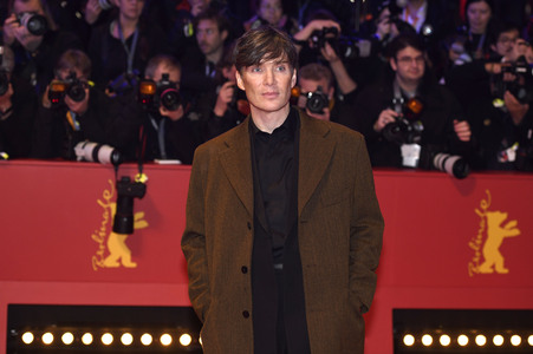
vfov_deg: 19.4
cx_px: 266
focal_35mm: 70
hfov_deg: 28.9
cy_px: 177
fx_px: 1036
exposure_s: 1/640
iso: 800
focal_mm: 70
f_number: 3.5
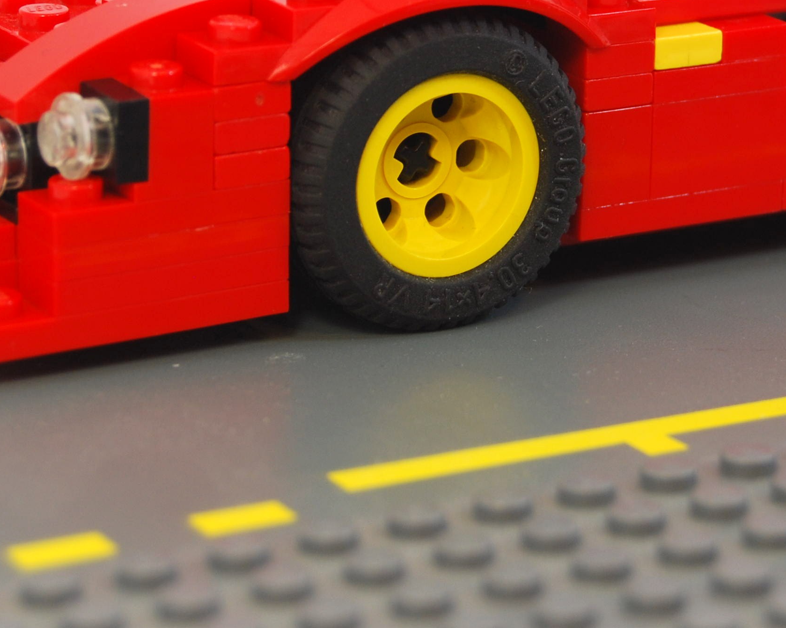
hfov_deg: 11.4
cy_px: 41
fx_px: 3931
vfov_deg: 9.1
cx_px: 537
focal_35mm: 169
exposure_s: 1/60
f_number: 6.3
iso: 200
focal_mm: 52
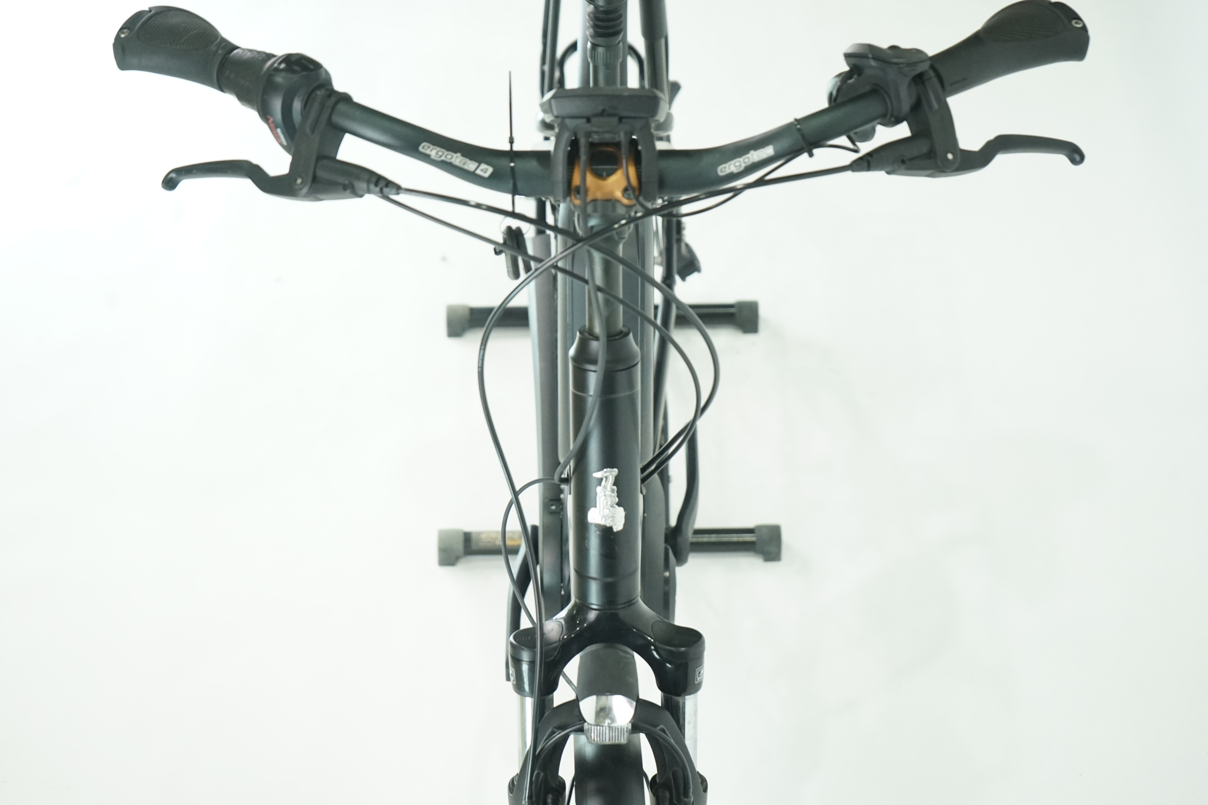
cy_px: 402
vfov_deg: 19.5
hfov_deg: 28.8
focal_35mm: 70
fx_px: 2349
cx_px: 604
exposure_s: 1/200
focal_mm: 70
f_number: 5.6
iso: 2500
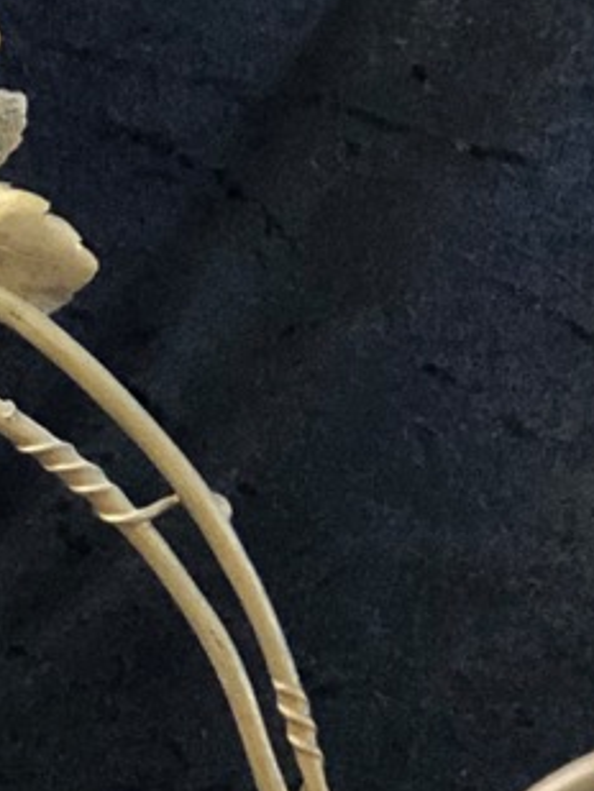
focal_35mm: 295
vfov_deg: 6.7
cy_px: 512
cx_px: -289
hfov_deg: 5.0
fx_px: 6745
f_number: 2.8
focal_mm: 6.6
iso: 640
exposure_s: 1/33
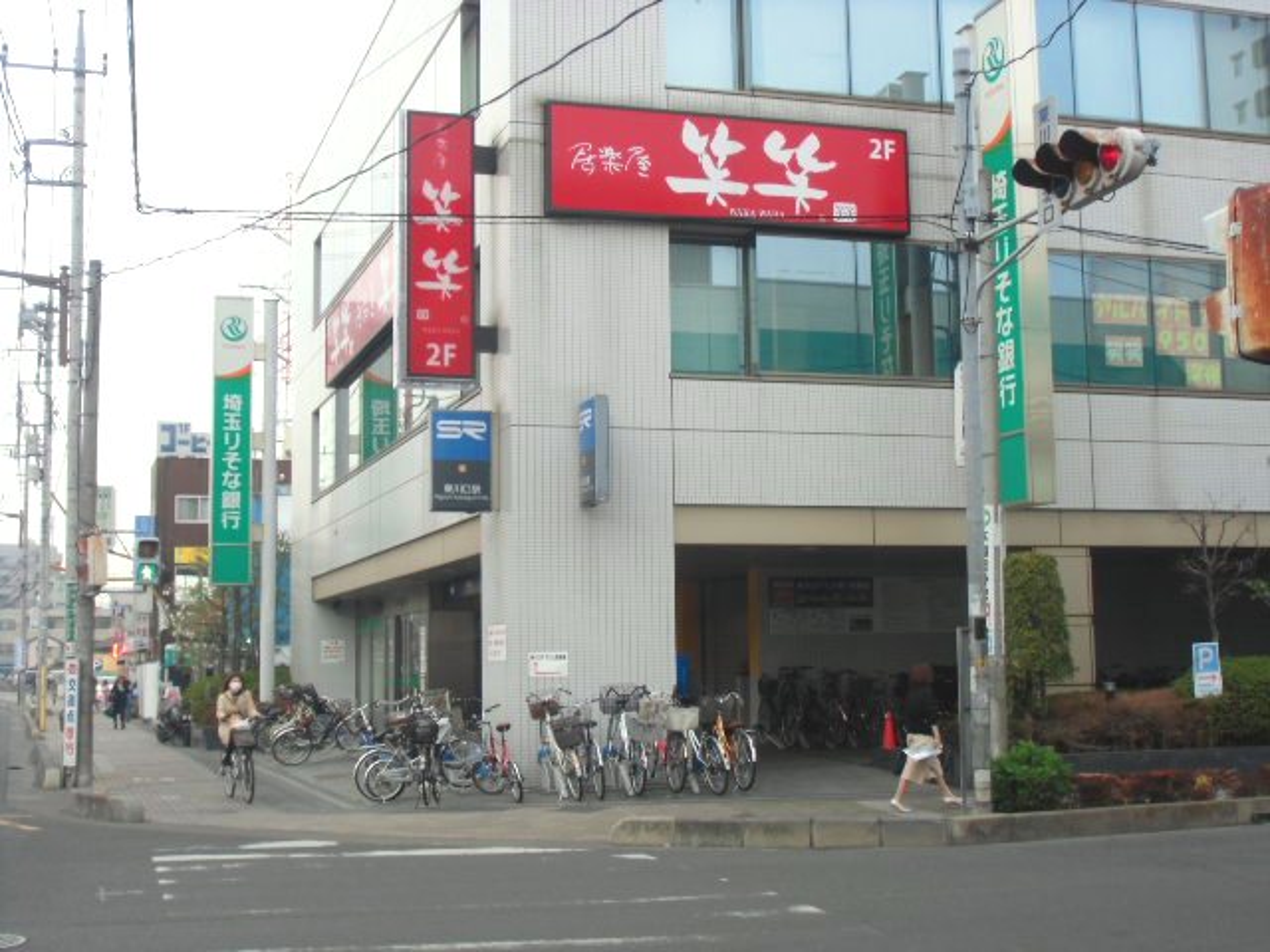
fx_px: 1724
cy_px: 476
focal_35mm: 47
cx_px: 635
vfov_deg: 30.9
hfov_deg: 40.4
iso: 64
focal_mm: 8.29
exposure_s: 1/100
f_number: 4.2
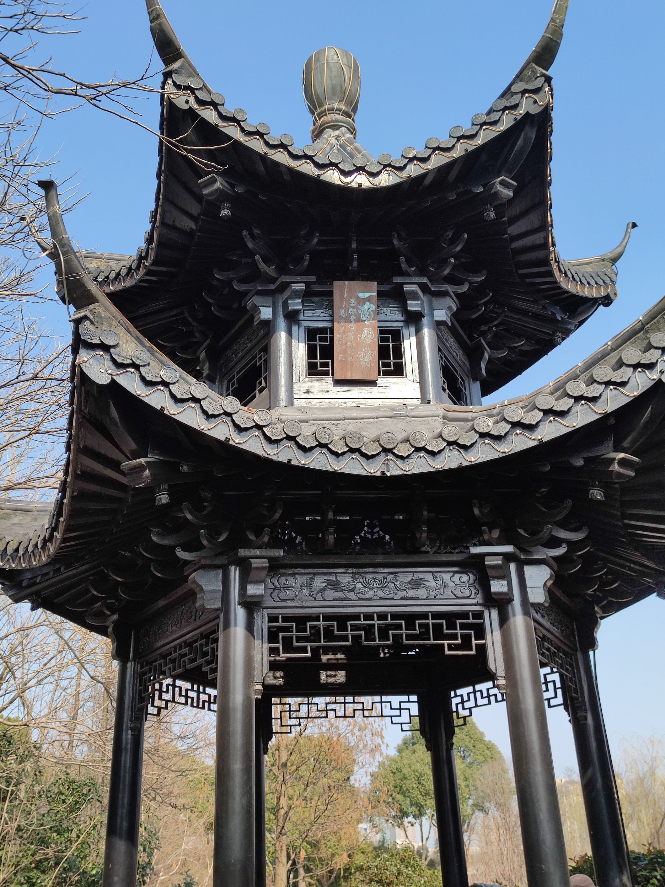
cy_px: 444
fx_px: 820
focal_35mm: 32
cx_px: 332
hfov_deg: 44.2
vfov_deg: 56.8
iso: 50
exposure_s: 1/1429
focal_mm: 6.72
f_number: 1.69
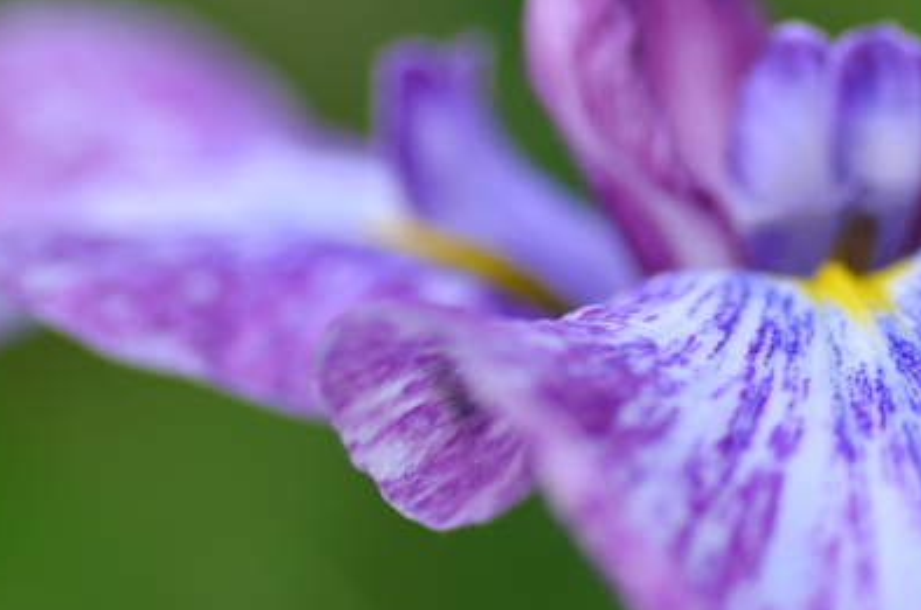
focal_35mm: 351
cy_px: 227
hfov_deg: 5.9
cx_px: 718
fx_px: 8962
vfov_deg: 3.9
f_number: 3.5
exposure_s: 1/500
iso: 100
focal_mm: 90
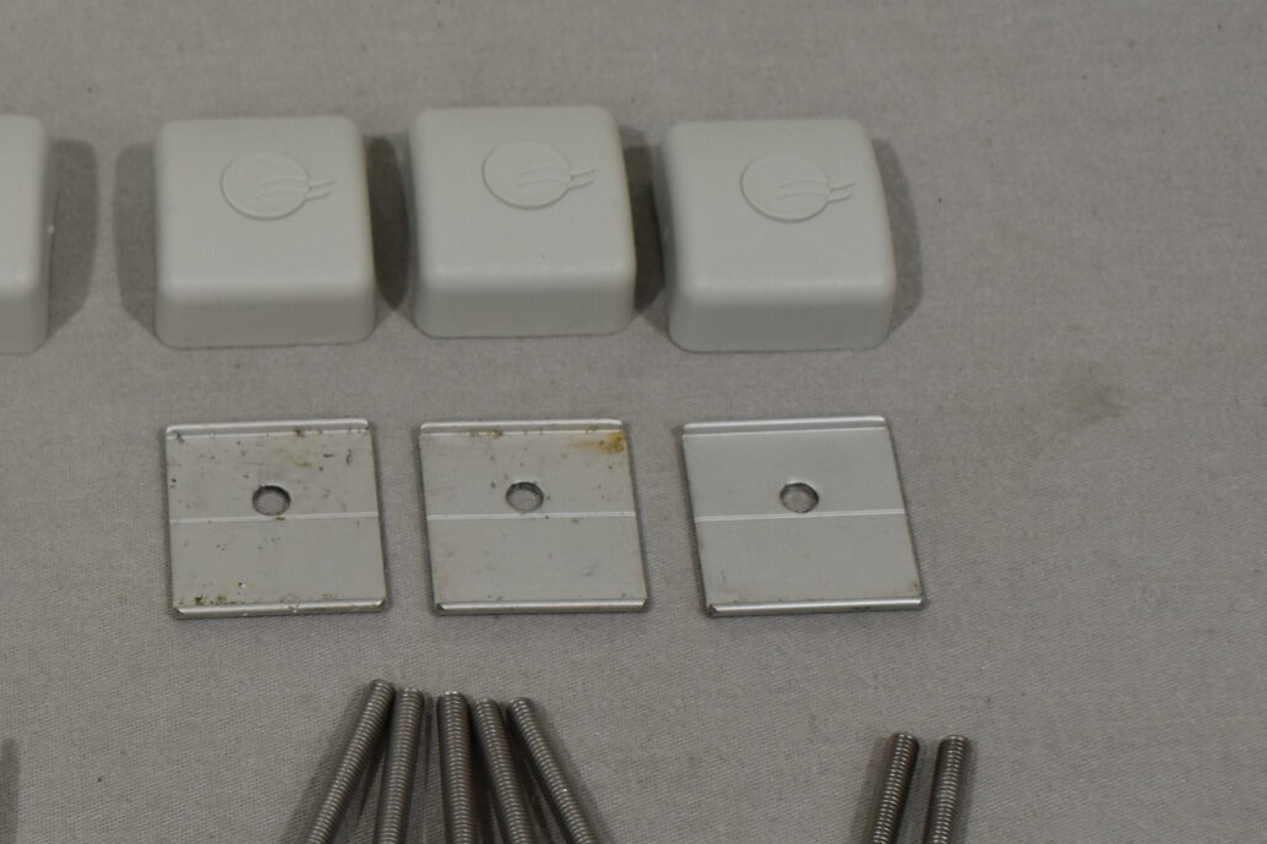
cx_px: 1
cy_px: 742
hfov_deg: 19.1
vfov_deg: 13.1
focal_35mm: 104
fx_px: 3659
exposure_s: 1/125
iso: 320
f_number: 5.6
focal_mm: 28
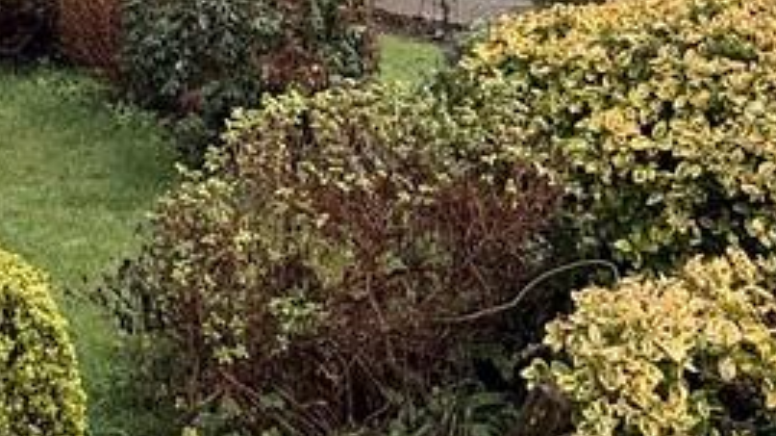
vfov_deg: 19.4
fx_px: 1193
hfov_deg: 34.4
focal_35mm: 58
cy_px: -104
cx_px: 110
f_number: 2.2
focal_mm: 2.22
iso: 50
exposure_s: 1/169
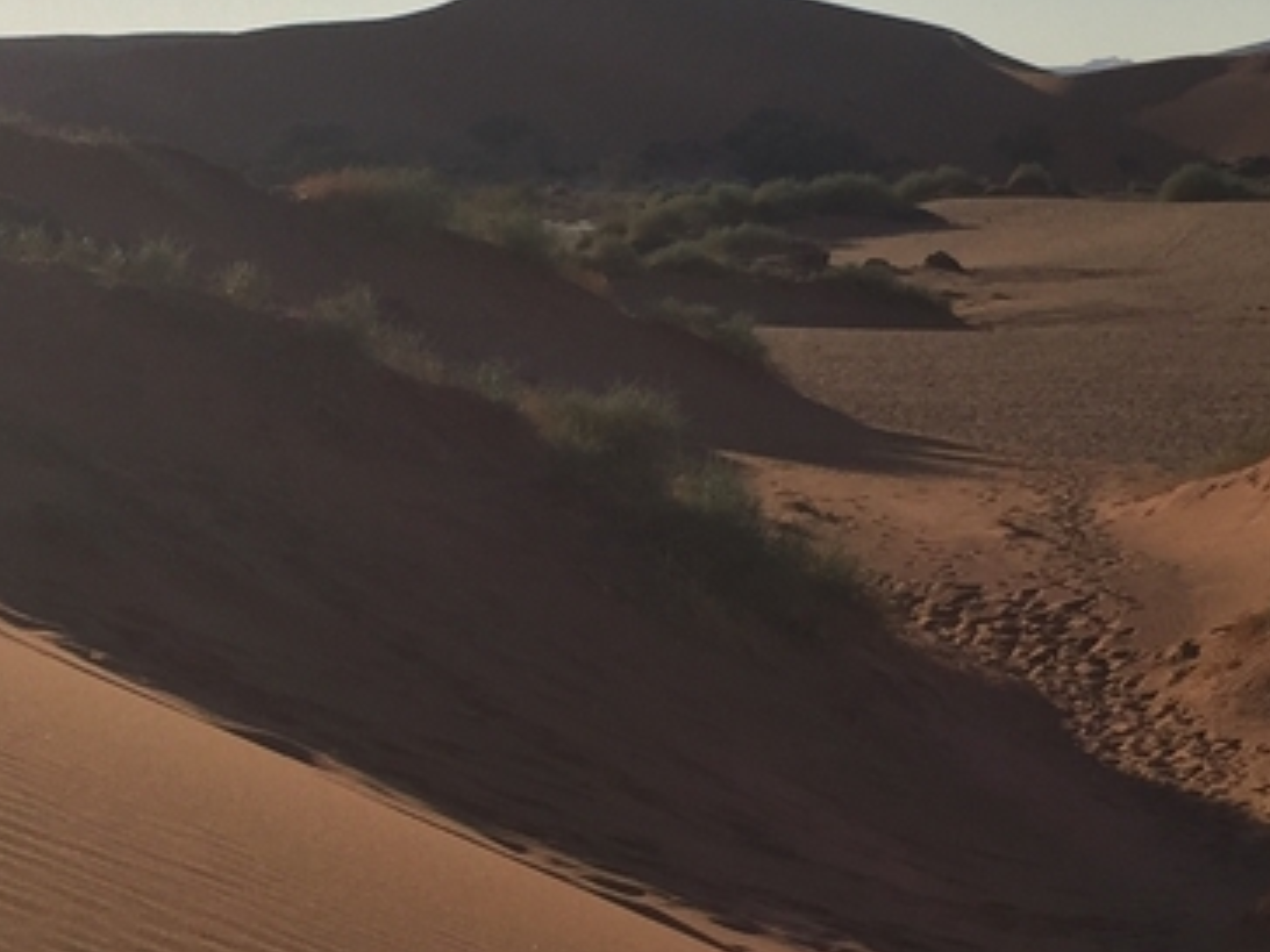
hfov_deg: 19.3
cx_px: 684
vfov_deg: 14.4
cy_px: 795
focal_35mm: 102
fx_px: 3742
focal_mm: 4.15
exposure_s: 1/3968
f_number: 2.2
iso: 32
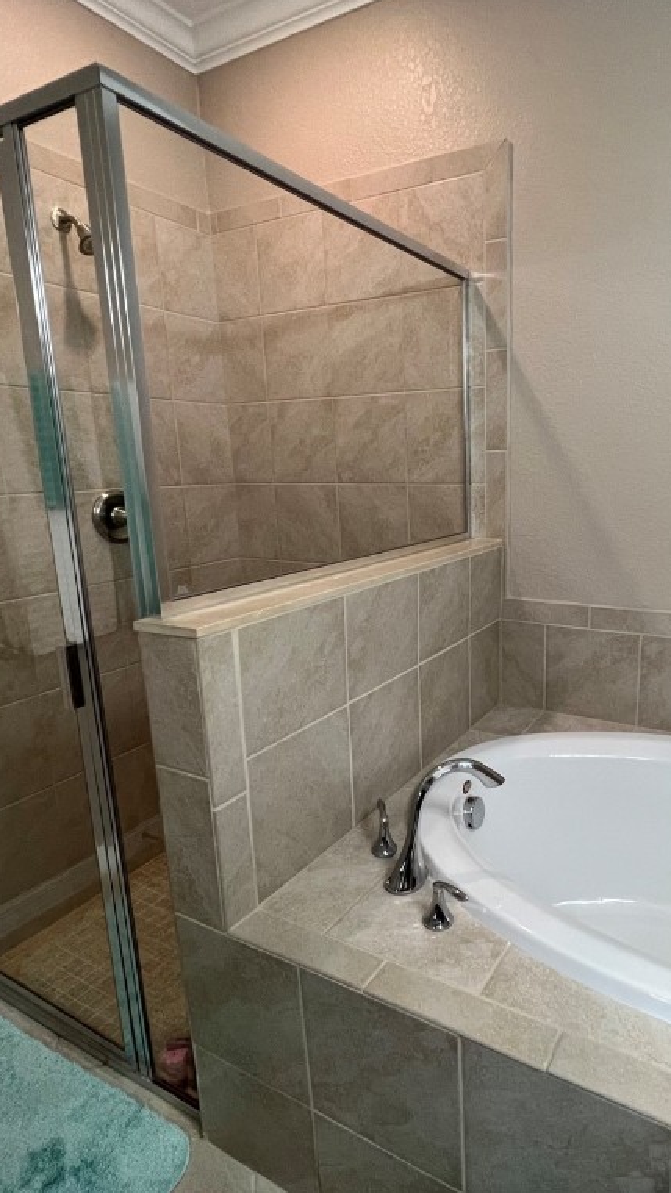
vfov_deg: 89.6
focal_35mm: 19
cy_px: 594
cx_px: 457
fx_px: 601
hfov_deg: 56.8
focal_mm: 1.57
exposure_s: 1/120
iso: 200
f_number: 1.8
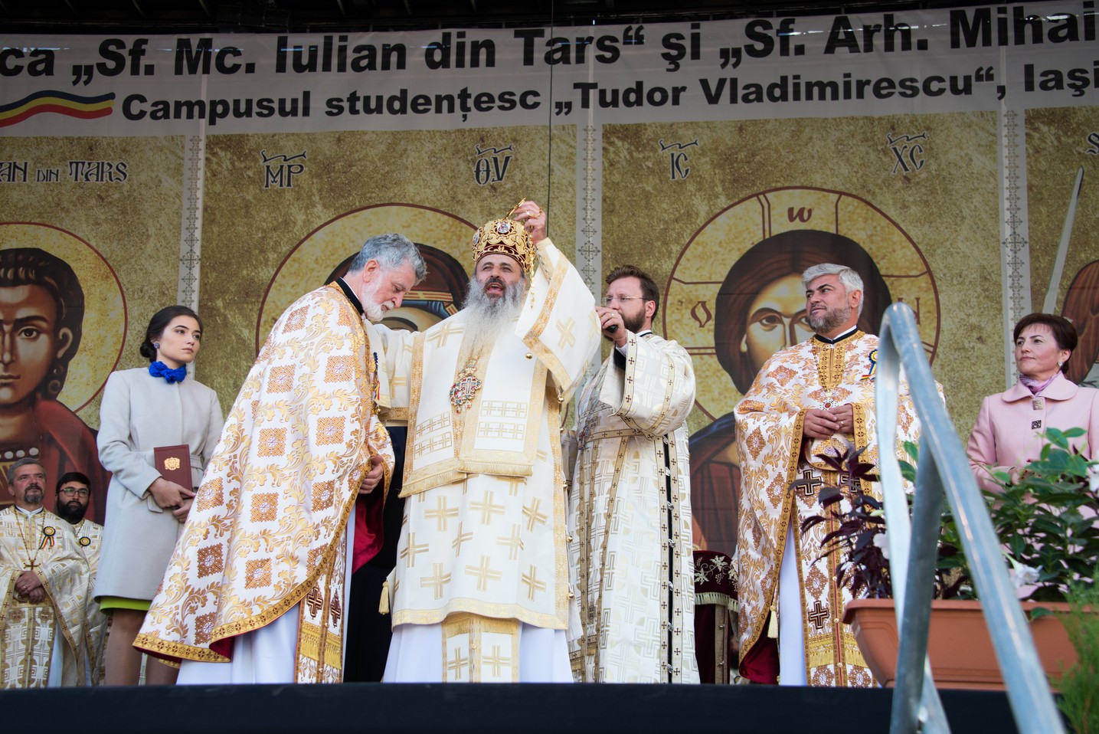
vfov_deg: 24.6
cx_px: 550
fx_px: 1680
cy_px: 367
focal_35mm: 55
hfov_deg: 36.2
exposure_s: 1/160
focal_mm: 55
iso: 400
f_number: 6.3
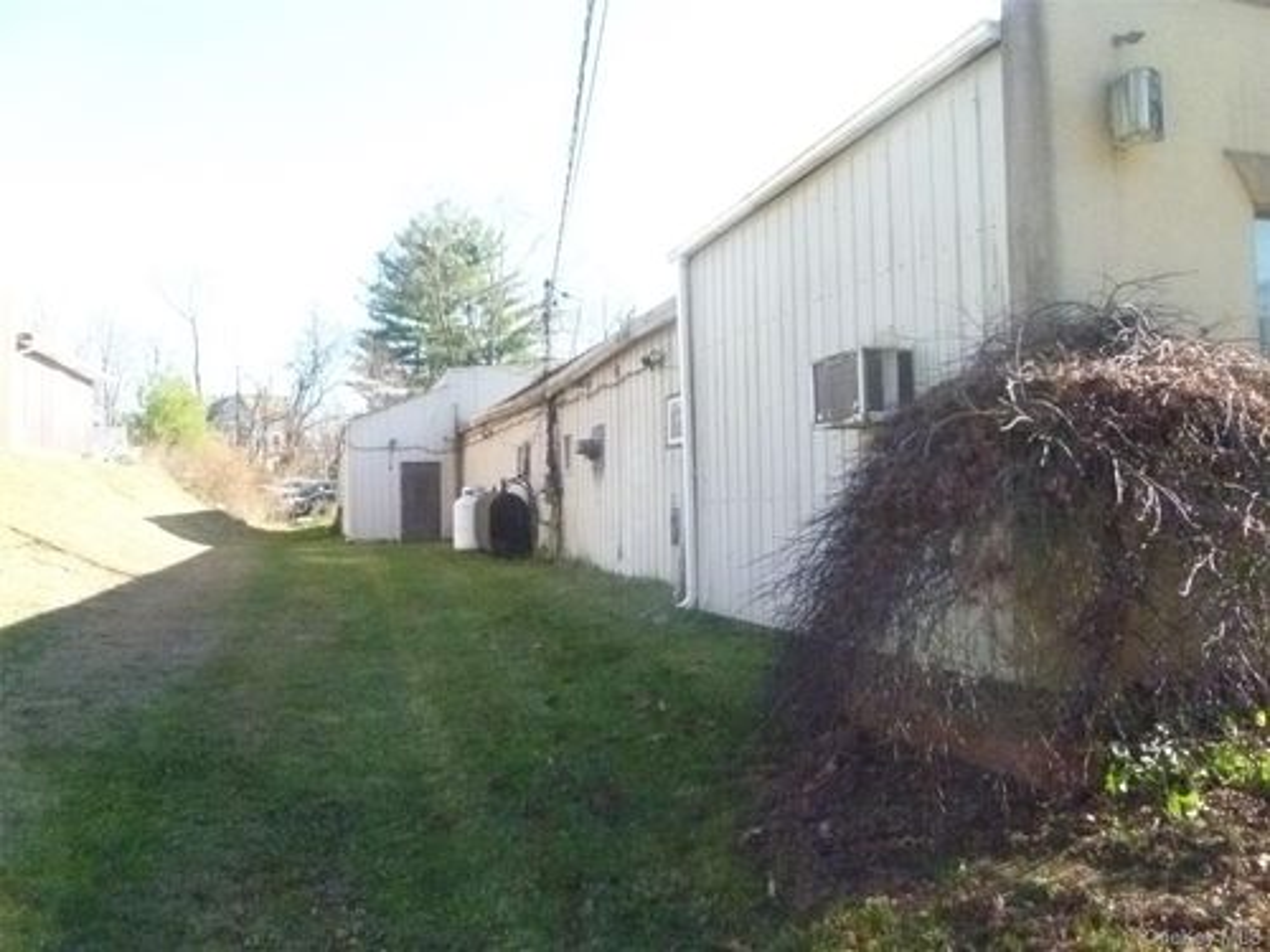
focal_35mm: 28
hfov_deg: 63.4
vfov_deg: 49.7
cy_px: 476
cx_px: 635
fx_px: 1027
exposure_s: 1/250
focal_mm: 5
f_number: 10
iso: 1600
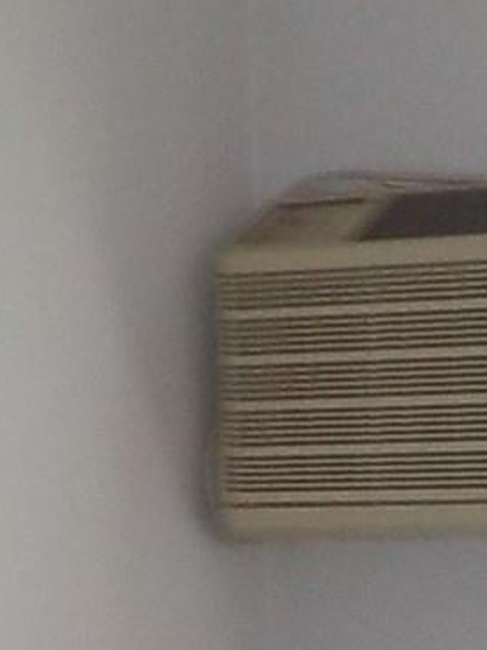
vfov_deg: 11.5
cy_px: 741
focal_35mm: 169
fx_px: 3170
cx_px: 548
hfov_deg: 8.7
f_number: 3.3
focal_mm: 4.1
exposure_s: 1/30
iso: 200
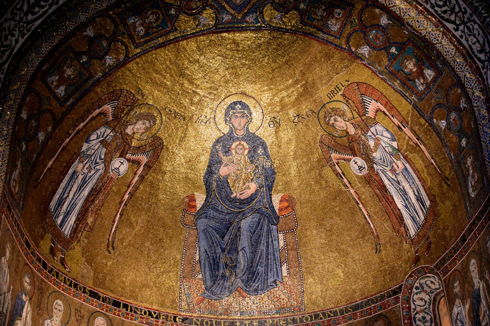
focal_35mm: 66
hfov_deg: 30.5
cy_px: 163
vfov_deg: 20.6
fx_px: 898
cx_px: 245
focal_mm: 44
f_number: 4.5
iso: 2800
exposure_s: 1/60
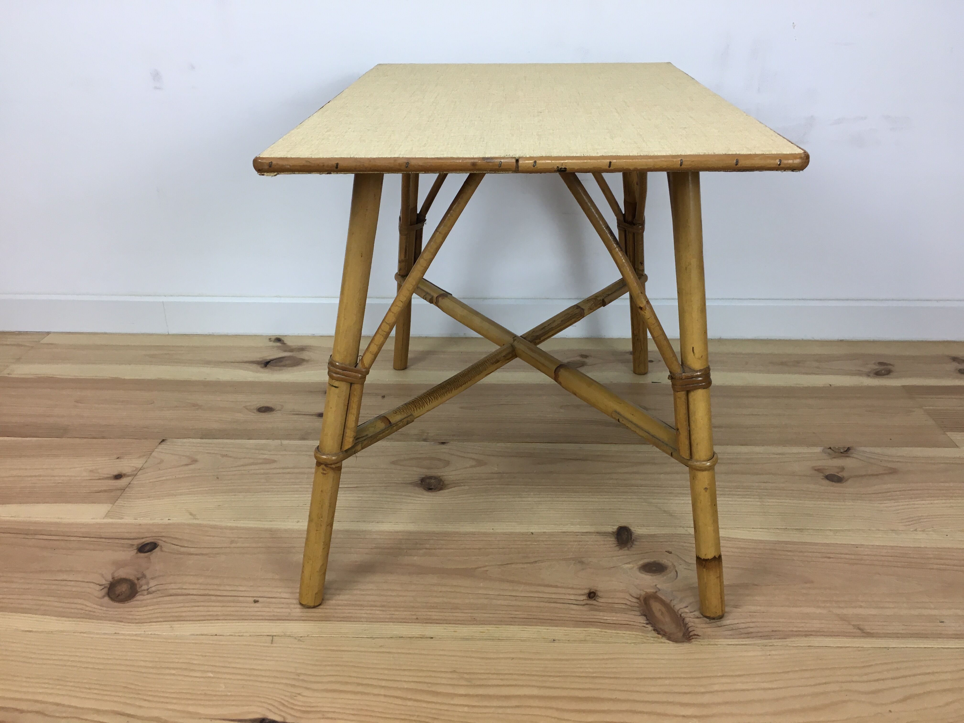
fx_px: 808
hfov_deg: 61.7
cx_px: 482
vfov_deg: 48.2
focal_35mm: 29
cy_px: 362
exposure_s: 1/33
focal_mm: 4.15
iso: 32
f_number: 2.2
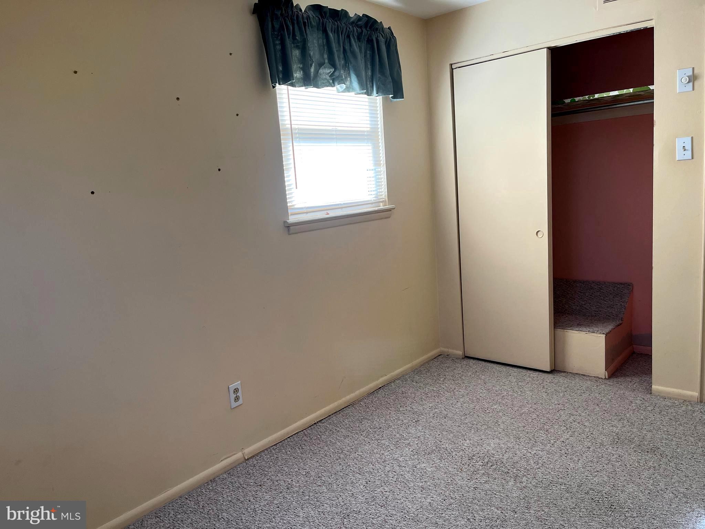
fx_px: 530
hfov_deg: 67.3
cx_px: 352
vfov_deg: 53.1
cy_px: 264
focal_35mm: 26
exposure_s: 1/122
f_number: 1.6
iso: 100
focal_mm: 5.1
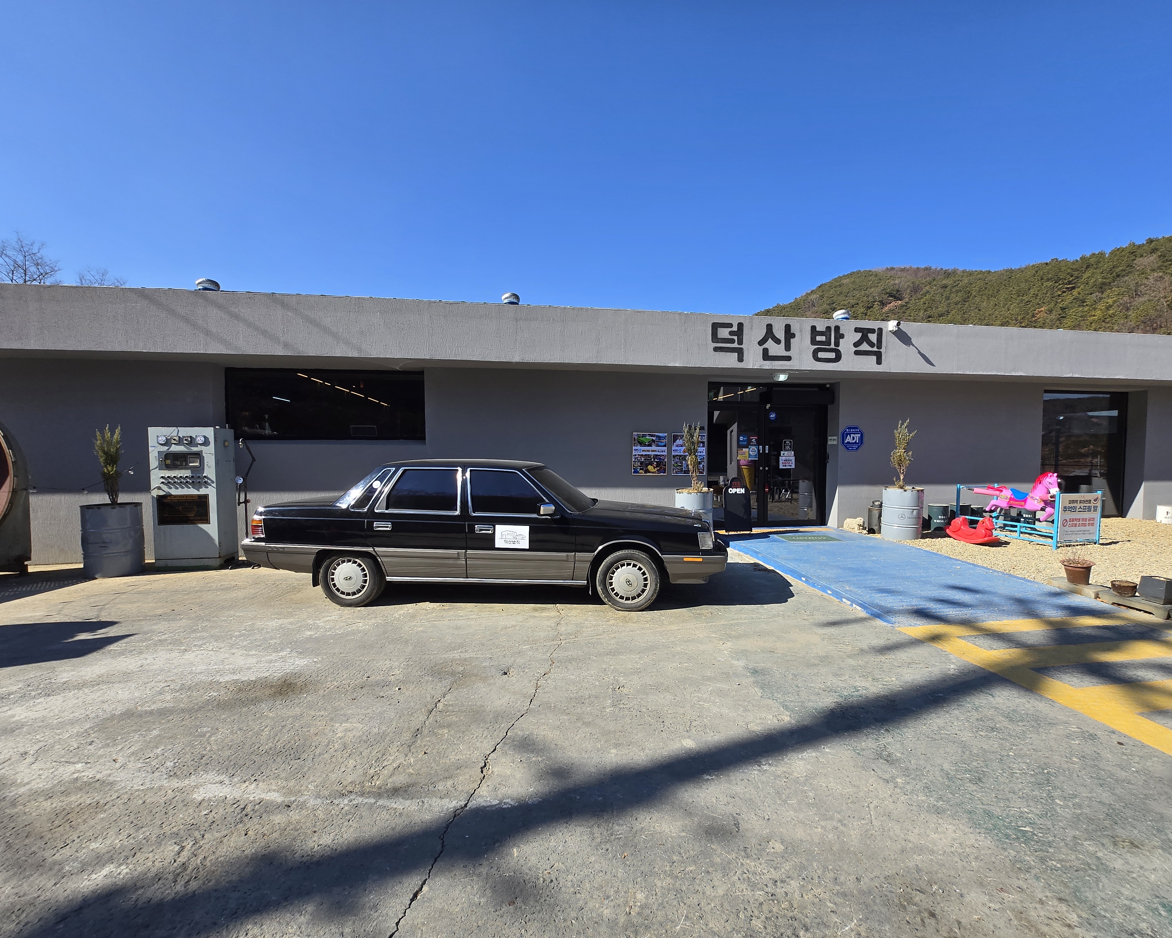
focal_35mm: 14
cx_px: 605
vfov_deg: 88.0
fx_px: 486
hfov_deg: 100.7
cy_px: 469
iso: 25
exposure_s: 1/994
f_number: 2.2
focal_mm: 1.7
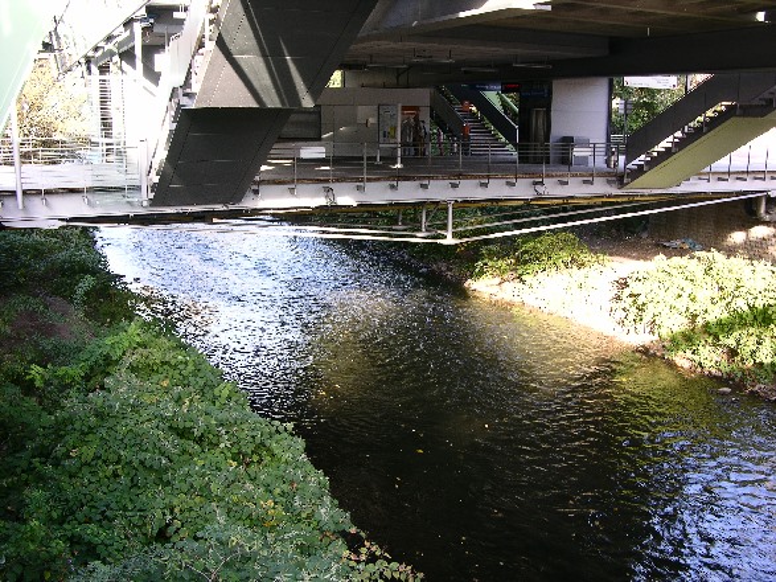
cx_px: 388
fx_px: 784
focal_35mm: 35
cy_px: 291
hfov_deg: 52.6
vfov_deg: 40.7
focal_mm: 8.9
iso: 50
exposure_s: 1/24.3
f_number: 3.5
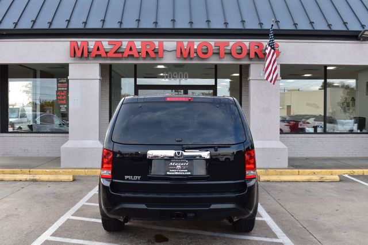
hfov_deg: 53.2
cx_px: 184
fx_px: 368
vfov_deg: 36.8
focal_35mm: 36
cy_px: 122
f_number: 9
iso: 400
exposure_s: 1/100
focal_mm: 24
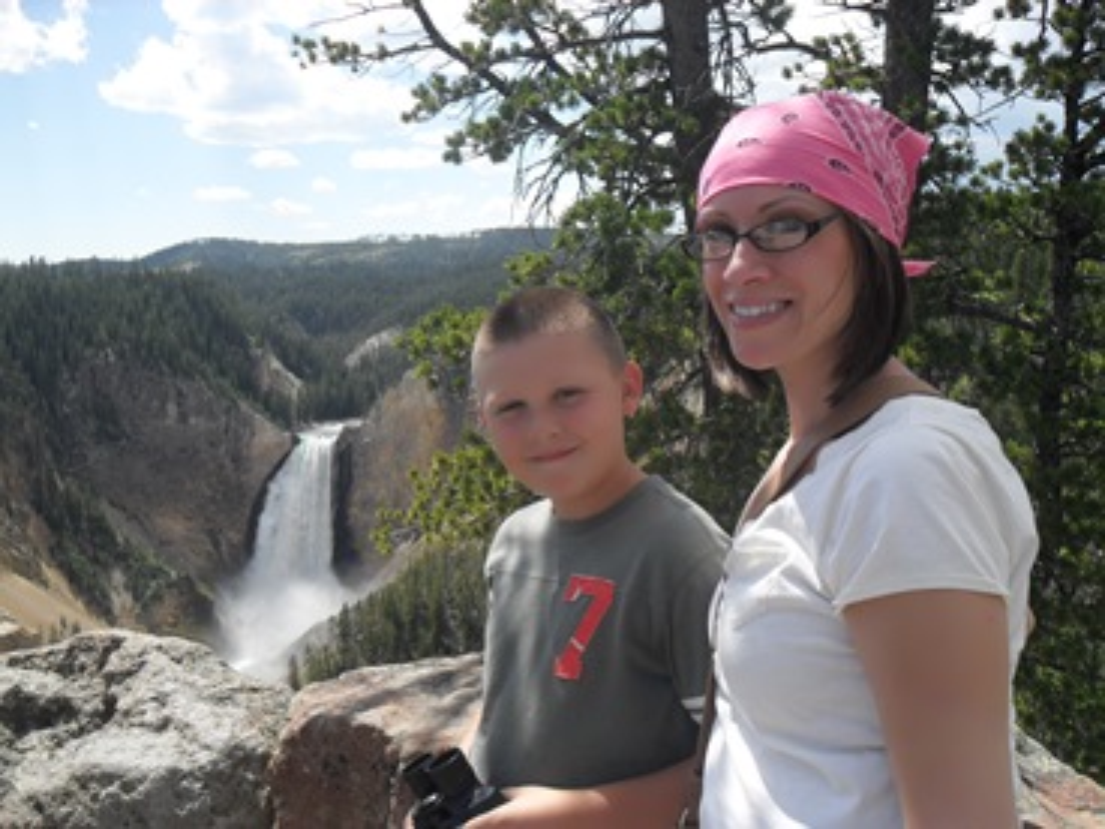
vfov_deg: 40.7
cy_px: 414
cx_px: 552
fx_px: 1117
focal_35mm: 35
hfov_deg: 52.6
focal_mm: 6.2
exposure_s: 1/125
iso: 100
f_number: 8.9
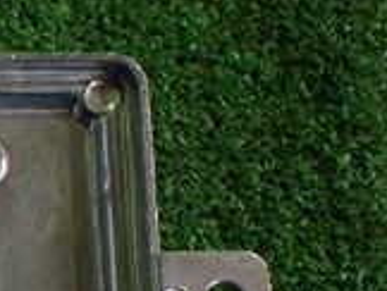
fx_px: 1243
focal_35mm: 111
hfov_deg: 15.2
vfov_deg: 13.2
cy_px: 305
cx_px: -322
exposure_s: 1/125
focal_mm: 5.4
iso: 500
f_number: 2.3
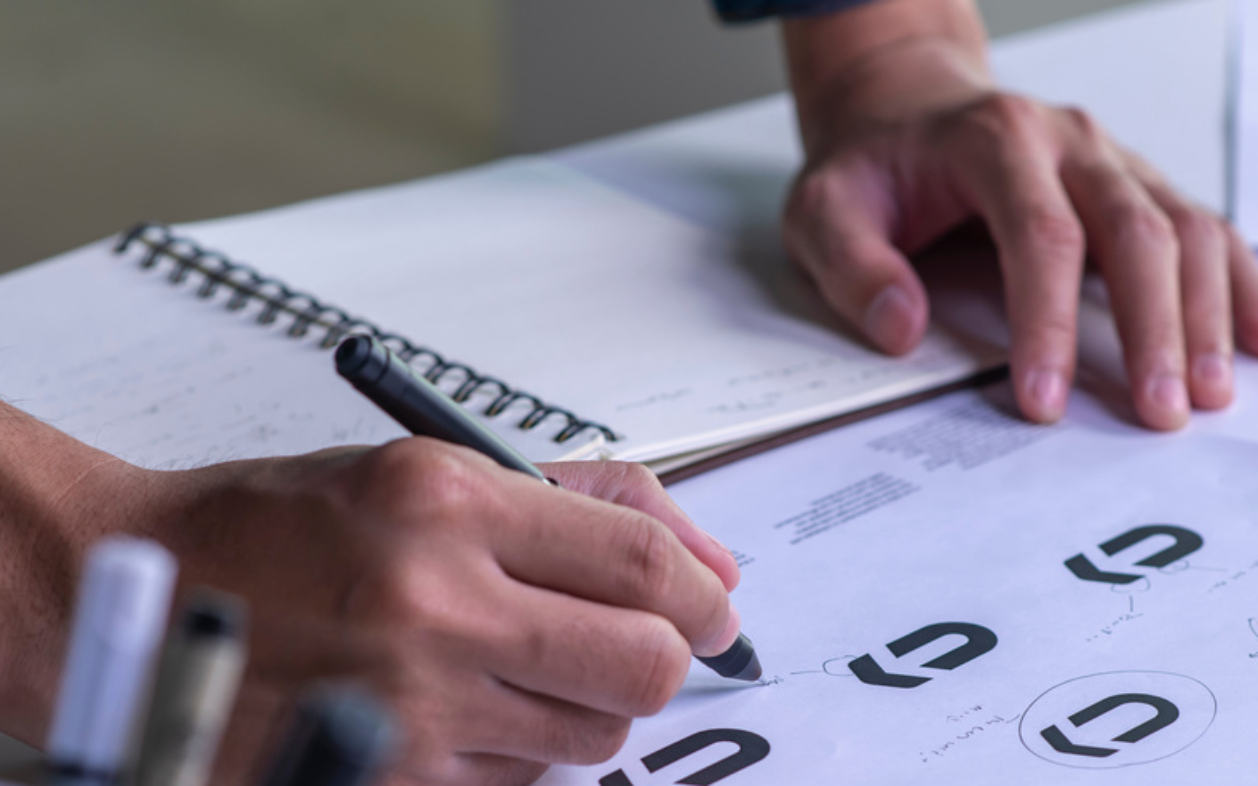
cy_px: 578
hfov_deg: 15.8
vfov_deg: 9.9
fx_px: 4524
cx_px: 763
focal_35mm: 132
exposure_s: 1/80
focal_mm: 85
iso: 200
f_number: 5
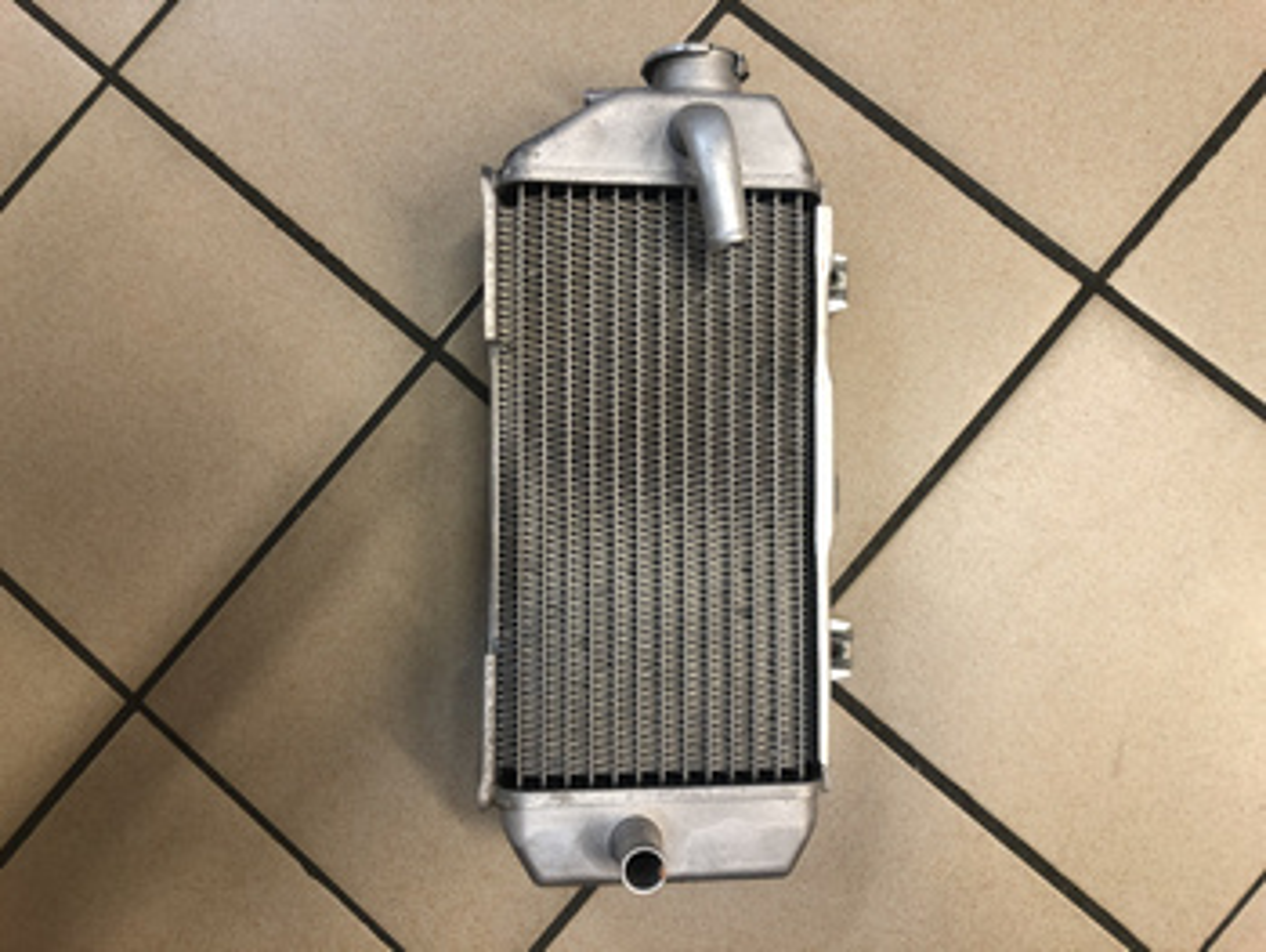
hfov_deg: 63.4
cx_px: 633
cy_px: 476
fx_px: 1025
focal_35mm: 28
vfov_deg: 49.8
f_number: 1.8
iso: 40
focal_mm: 4
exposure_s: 1/20
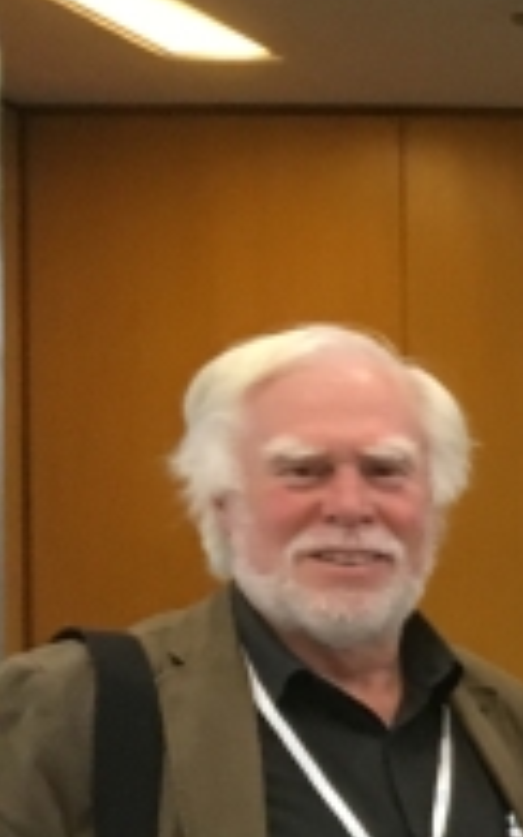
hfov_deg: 8.9
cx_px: 1603
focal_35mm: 118
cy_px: 796
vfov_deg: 17.3
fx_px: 2689
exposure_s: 1/33
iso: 200
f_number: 2.2
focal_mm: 4.15
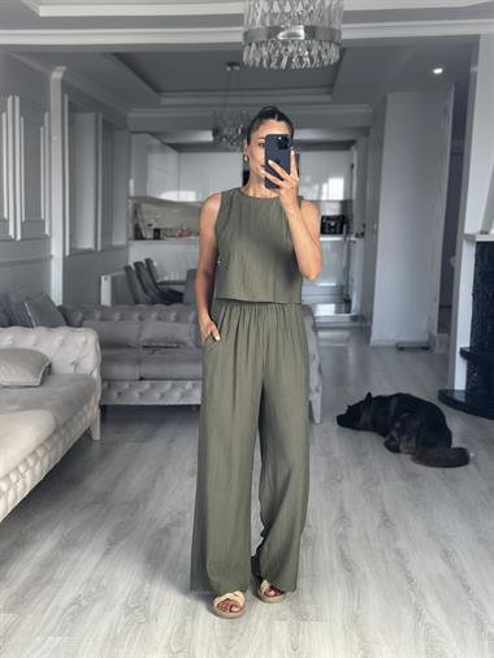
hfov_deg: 30.3
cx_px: 247
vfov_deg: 39.6
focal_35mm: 48
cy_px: 329
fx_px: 913
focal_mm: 6.86
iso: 125
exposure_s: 1/71
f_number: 1.78
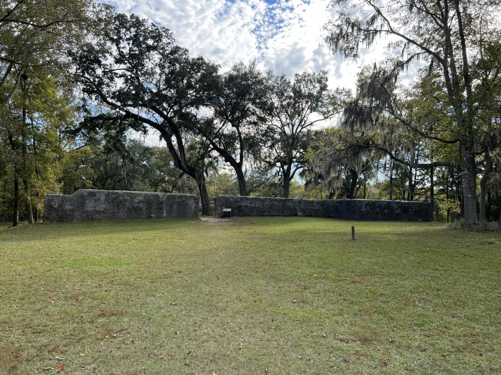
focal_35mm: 26
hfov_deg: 67.3
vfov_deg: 53.1
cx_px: 250
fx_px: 376
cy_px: 188
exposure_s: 1/1645
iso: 50
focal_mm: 5.7
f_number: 1.5
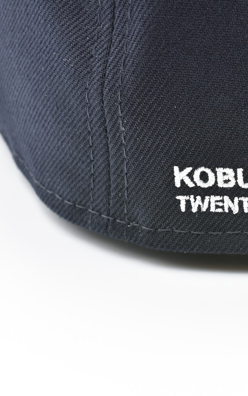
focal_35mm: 97
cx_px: 269
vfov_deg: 21.4
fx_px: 1048
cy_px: 203
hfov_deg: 13.2
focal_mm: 40
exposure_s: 1/15
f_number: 11
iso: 100
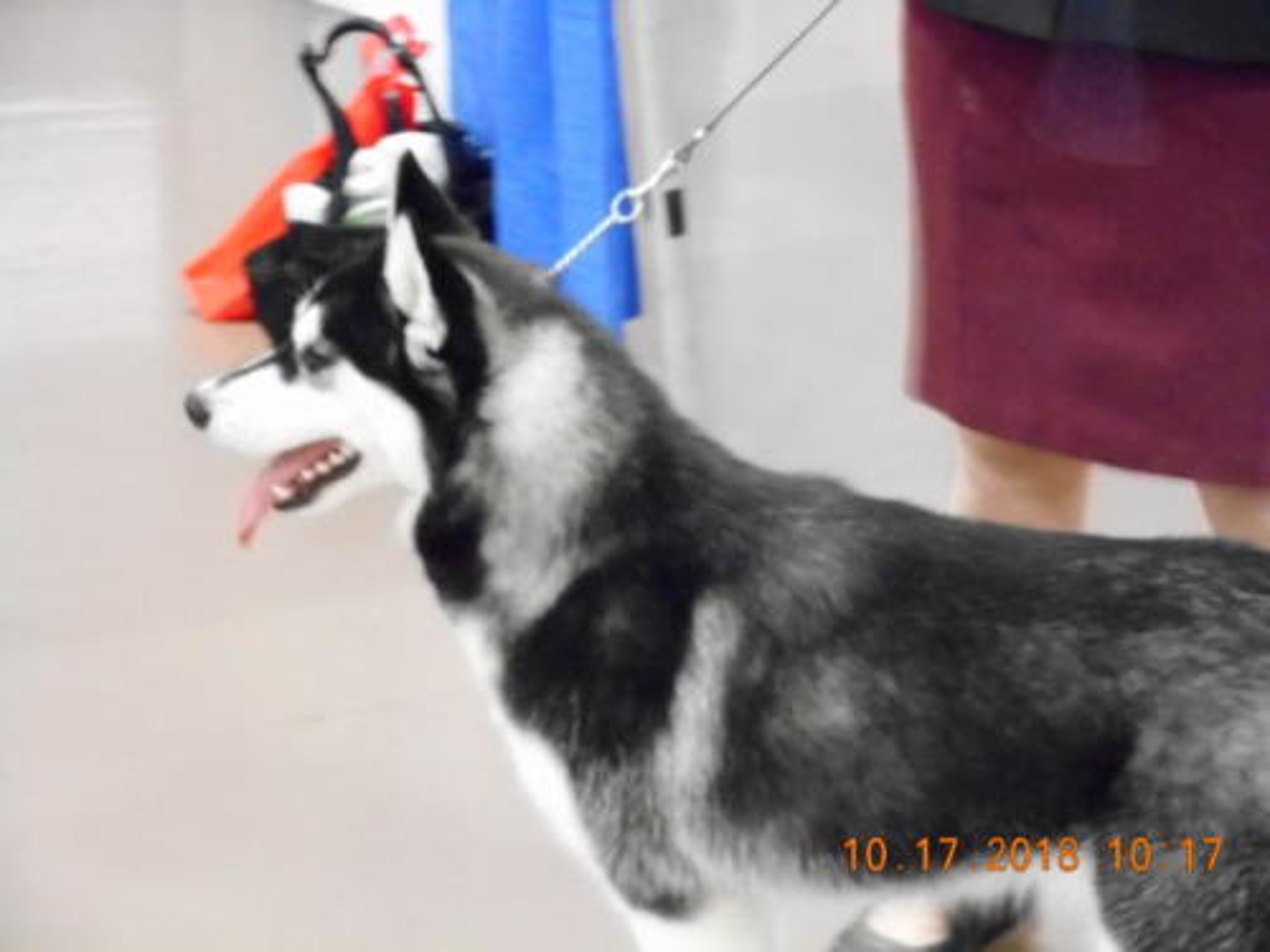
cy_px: 476
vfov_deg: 14.5
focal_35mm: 102
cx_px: 635
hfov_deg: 19.3
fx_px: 3742
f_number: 5.8
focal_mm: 18.2
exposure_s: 1/6
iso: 1600
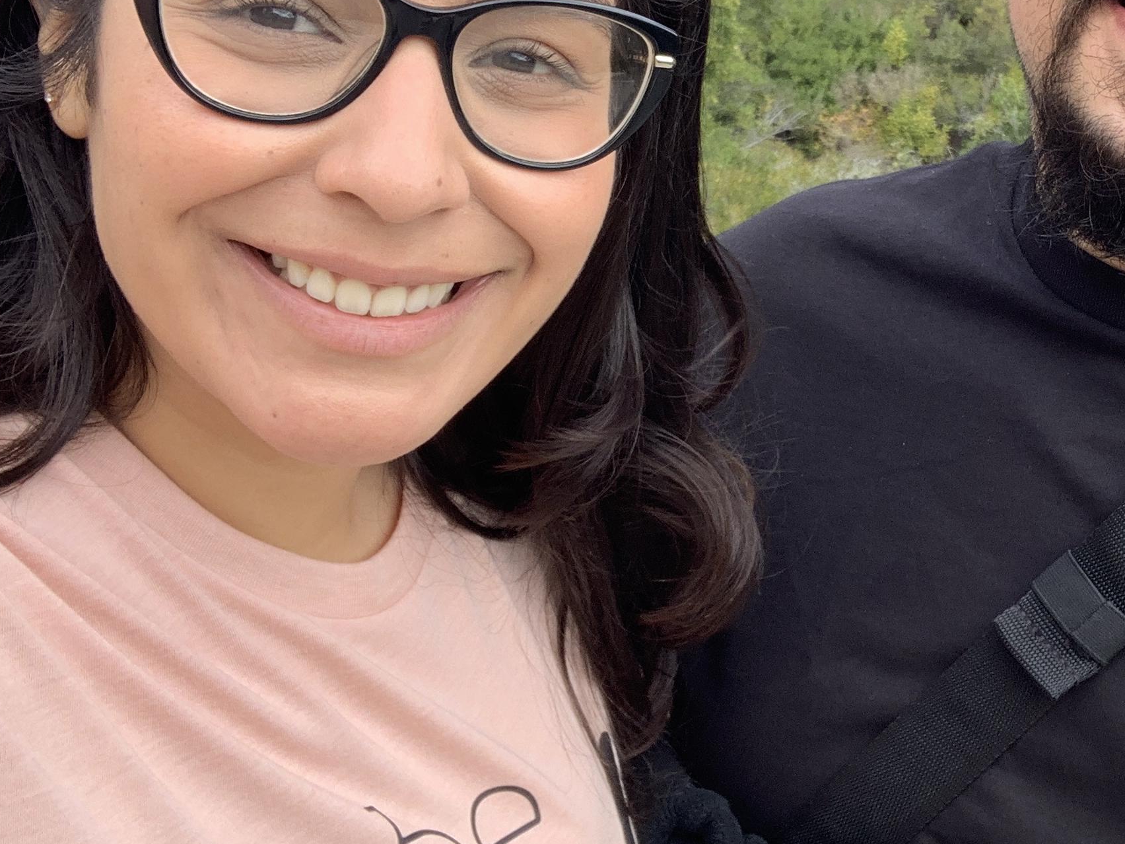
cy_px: 282
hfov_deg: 32.4
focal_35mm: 58
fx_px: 1885
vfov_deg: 25.1
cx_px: 883
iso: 16
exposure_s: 1/218
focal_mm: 2.87
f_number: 2.2
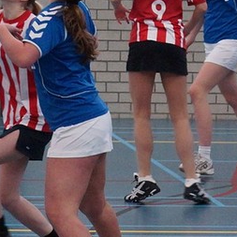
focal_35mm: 206
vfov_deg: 8.3
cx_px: 76
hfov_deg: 8.5
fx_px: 1596
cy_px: -126
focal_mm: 40
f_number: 4
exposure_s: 1/200
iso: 1250
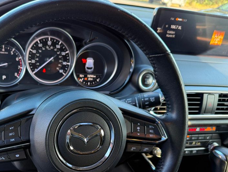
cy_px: 115
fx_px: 231
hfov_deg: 51.1
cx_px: 67
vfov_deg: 40.2
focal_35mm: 35
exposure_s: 1/95
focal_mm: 6.76
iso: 200
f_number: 1.78
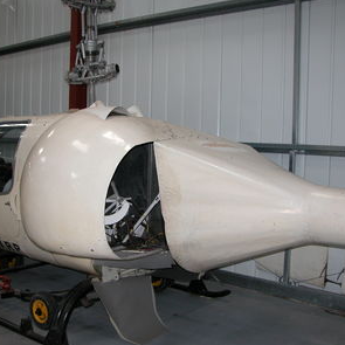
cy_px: 173
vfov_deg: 40.0
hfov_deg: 39.9
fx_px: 474
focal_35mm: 42
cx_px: 143
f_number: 2.8
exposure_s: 1/60
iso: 200
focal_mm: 8.9
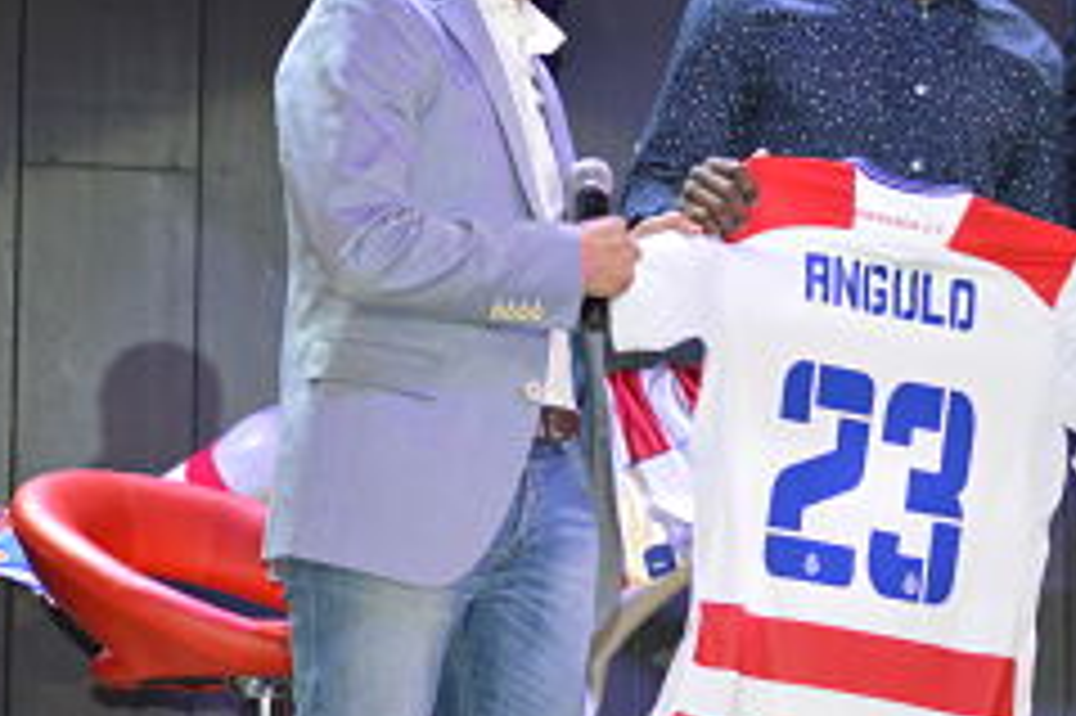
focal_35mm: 196
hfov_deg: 10.5
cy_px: 221
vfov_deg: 7.0
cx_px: 833
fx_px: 5854
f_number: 4
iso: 400
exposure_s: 1/60
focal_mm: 78
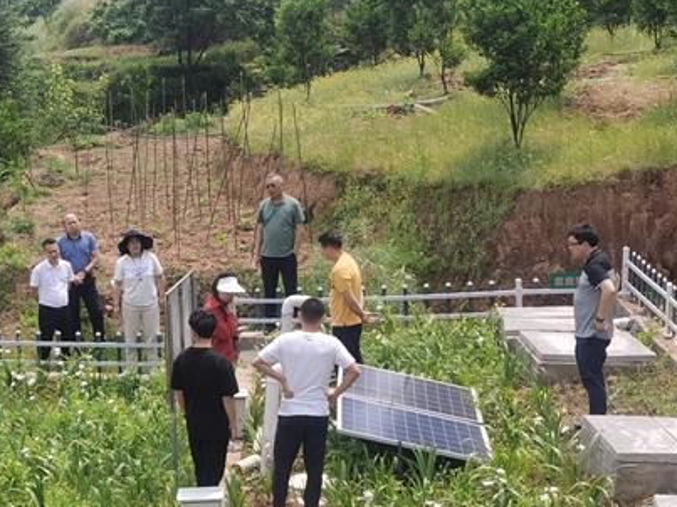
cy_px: 332
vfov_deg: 18.2
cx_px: 200
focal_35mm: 81
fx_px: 1584
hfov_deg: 24.0
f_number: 1.6
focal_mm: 5.56
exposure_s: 1/2747
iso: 50
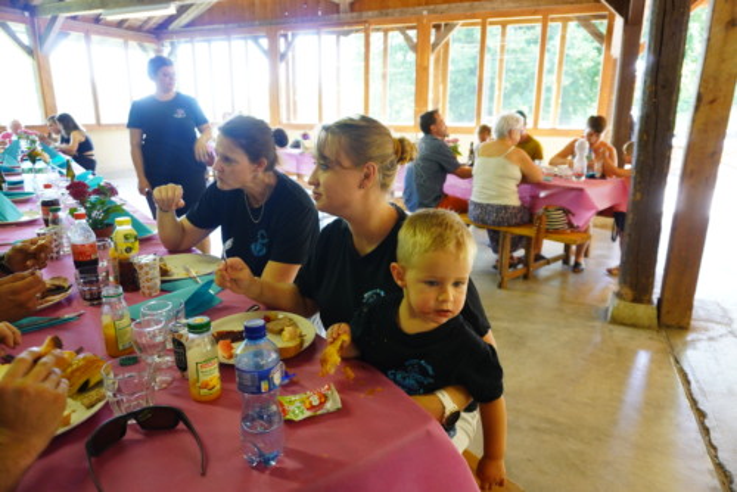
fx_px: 492
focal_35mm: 24
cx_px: 368
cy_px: 246
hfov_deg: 73.7
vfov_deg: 53.2
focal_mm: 16
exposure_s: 1/60
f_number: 4
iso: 800
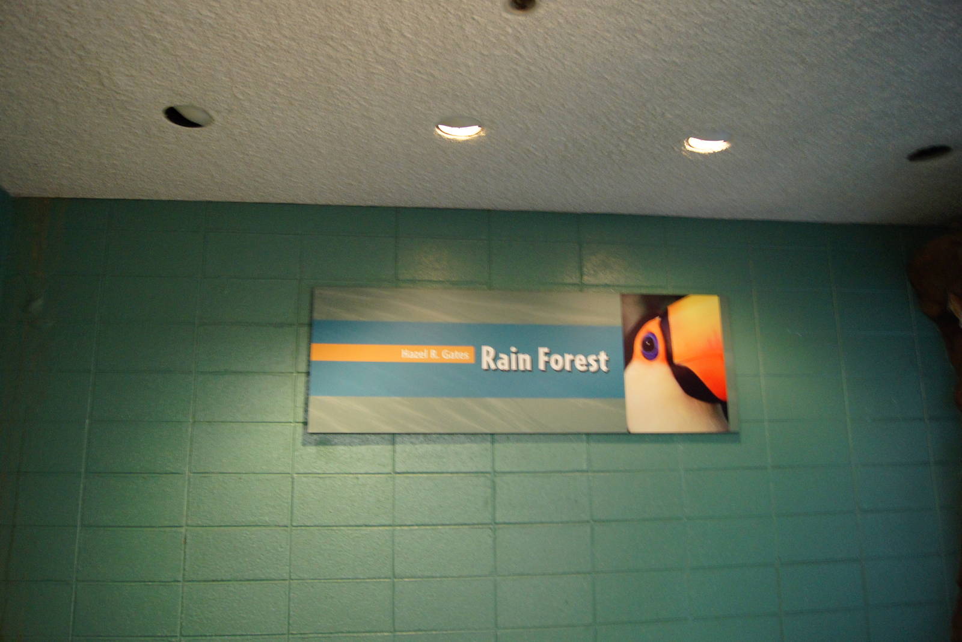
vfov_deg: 47.9
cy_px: 321
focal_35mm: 27
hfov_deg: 67.4
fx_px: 722
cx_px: 481
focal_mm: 18
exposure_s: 1/5
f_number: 3.5
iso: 1600
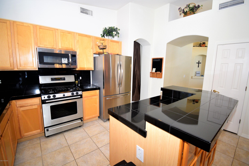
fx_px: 104
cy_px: 83
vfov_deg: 77.3
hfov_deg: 100.4
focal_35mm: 15
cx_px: 124
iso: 800
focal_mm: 10
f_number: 5
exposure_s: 1/100
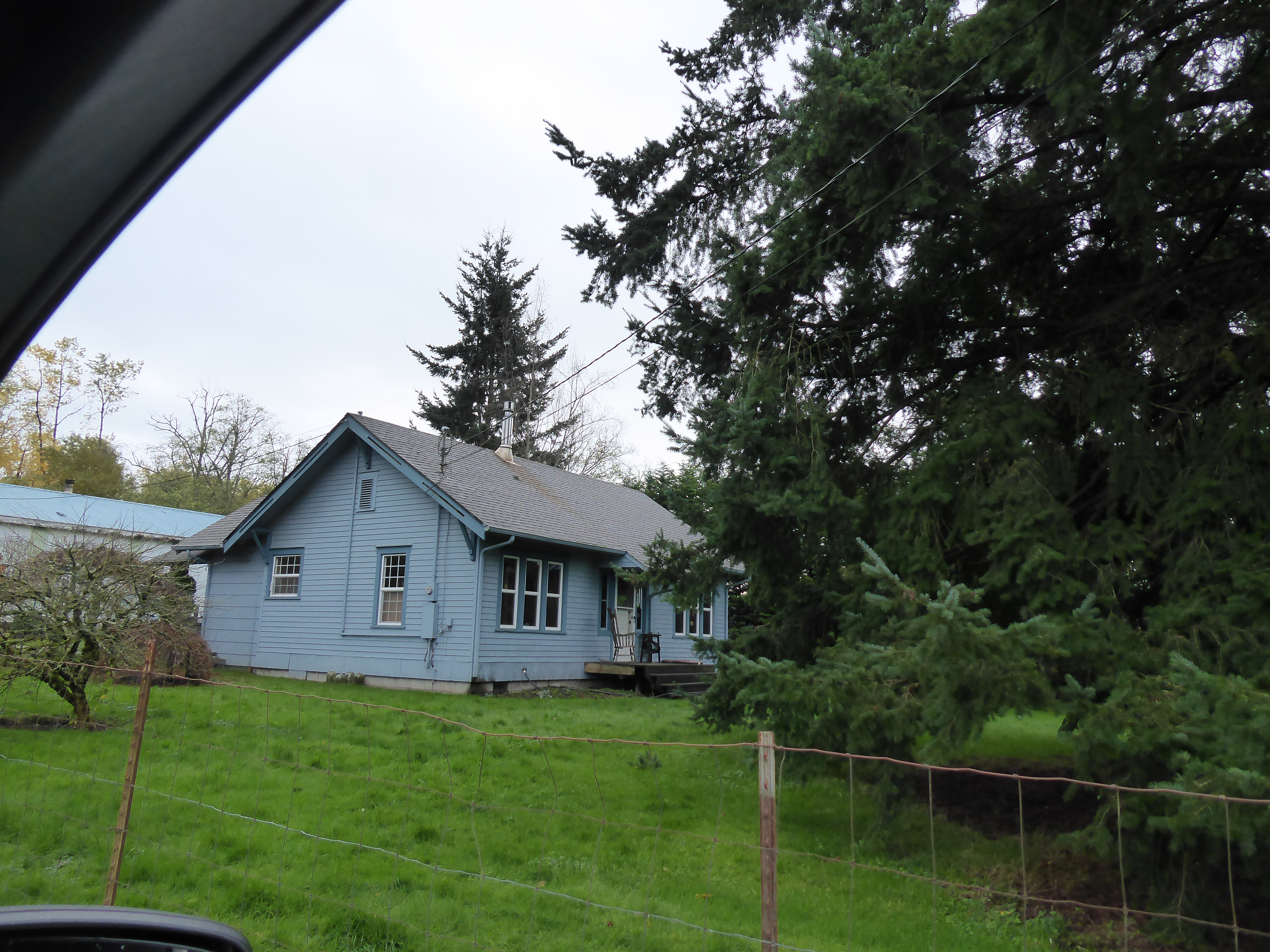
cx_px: 635
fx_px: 917
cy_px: 476
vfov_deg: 54.9
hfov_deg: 69.4
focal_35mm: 25
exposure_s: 1/160
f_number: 3.3
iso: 160
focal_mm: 4.3
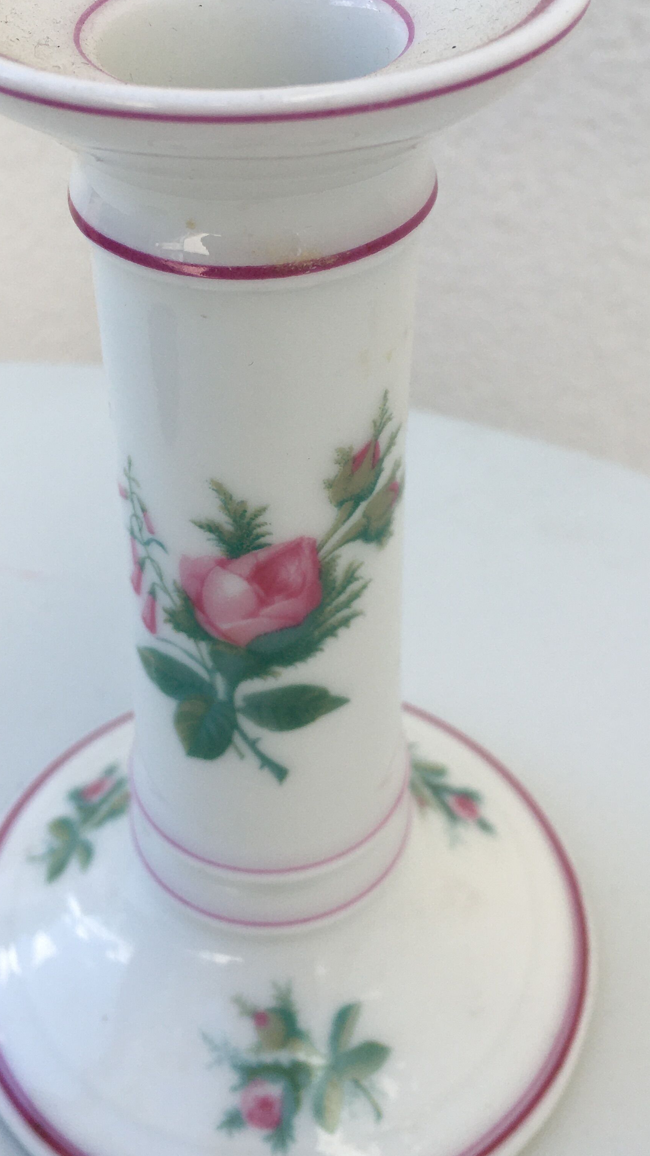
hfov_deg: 28.3
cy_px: 515
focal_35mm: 42
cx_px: 261
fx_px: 1287
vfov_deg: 48.3
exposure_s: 1/601
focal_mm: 4.15
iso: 25
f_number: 2.2
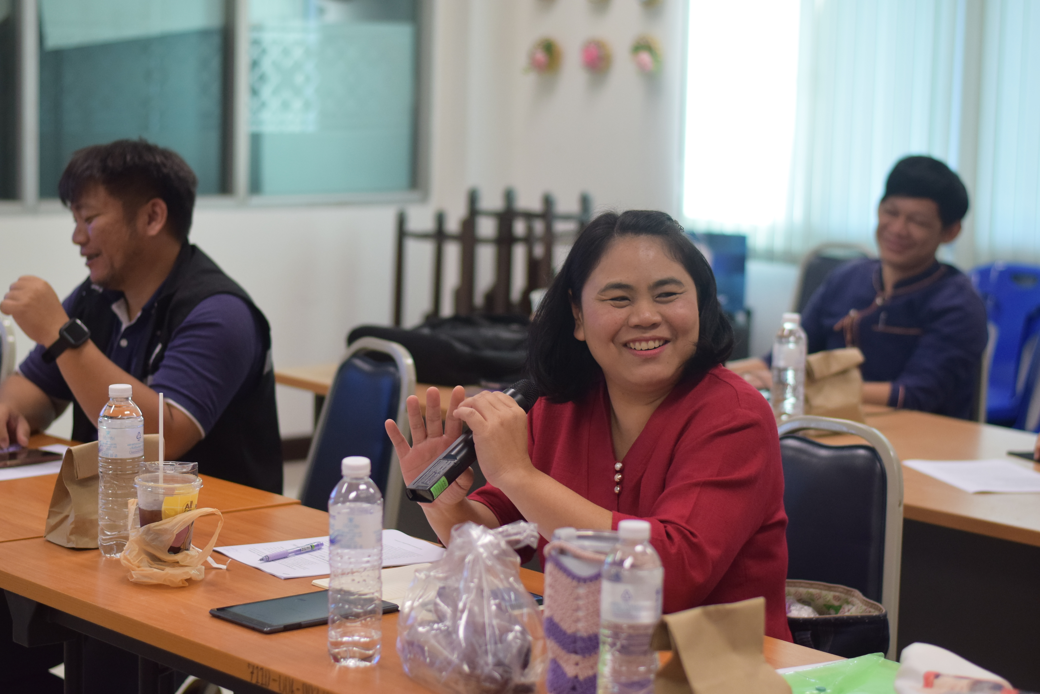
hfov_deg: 27.0
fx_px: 2167
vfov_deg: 18.2
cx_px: 520
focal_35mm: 75
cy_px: 347
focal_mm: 50
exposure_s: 1/640
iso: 800
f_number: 2.5
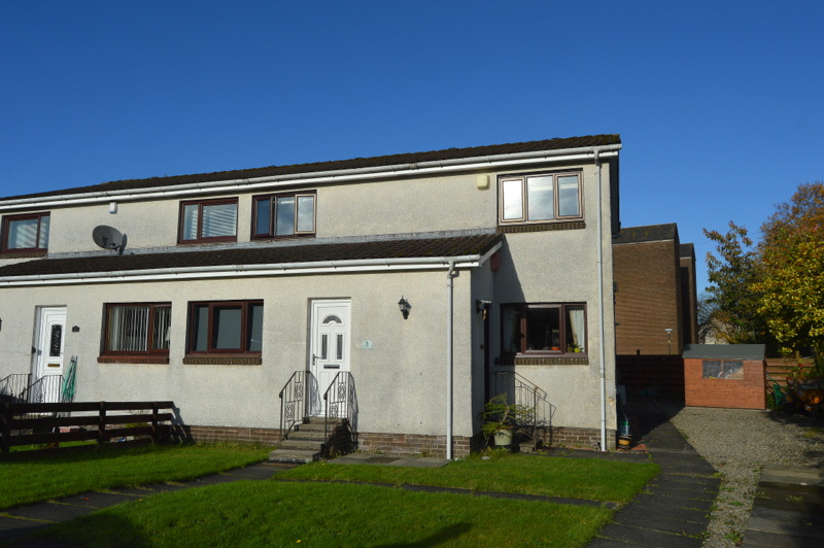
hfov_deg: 67.4
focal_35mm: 27
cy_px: 274
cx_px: 412
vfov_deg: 47.9
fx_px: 617
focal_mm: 18
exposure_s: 1/400
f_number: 10
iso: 100
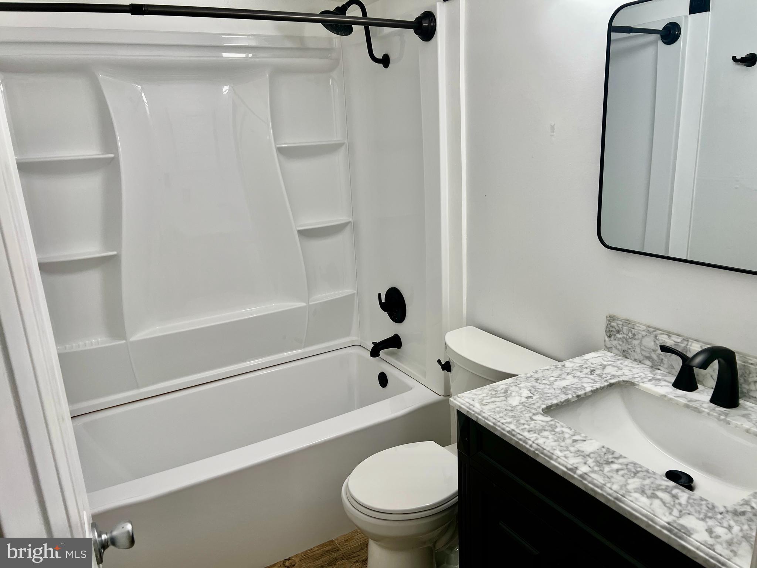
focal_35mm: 26
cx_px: 378
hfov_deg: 67.3
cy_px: 284
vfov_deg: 53.1
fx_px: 569
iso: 64
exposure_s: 1/120
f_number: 1.5
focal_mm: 5.7
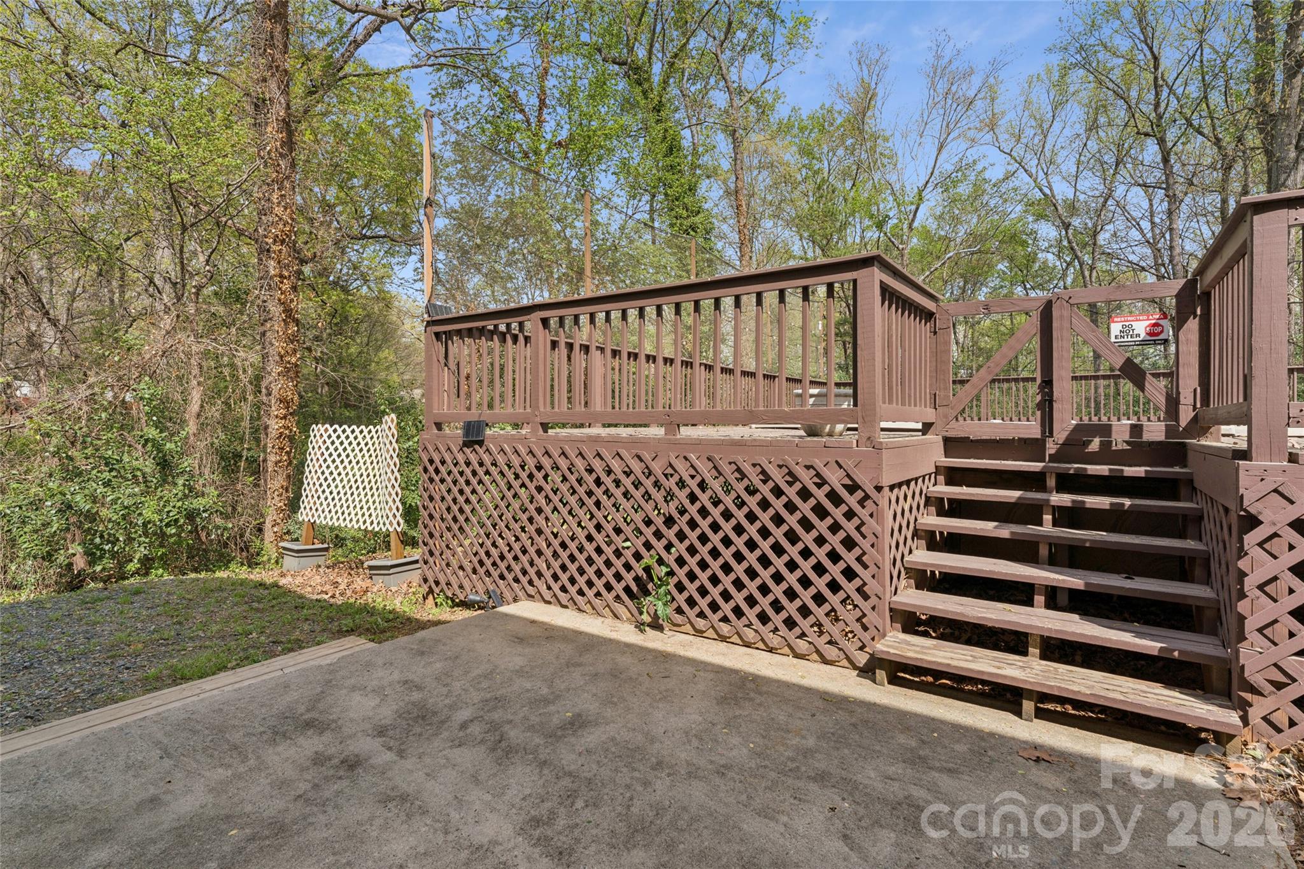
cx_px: 652
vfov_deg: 73.1
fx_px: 587
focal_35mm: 16
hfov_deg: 96.0
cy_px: 434
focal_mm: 16.2
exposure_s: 1/80
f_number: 10
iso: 100
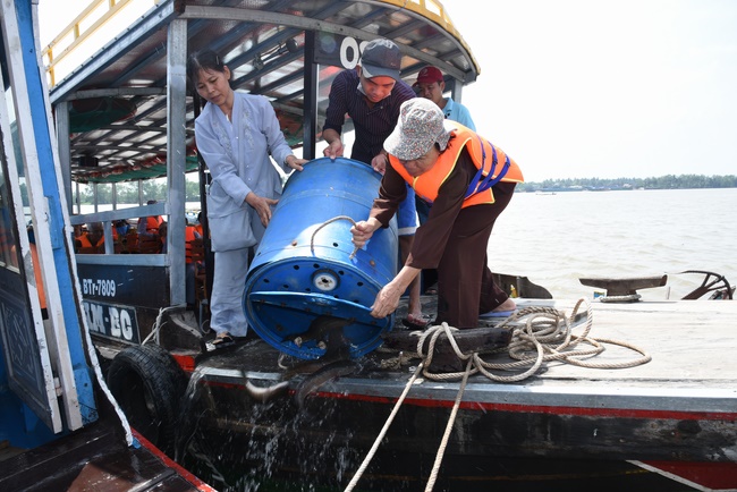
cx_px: 368
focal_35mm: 24
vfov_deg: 53.2
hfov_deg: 73.7
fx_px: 492
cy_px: 246
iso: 200
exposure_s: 1/100
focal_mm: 24
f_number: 11
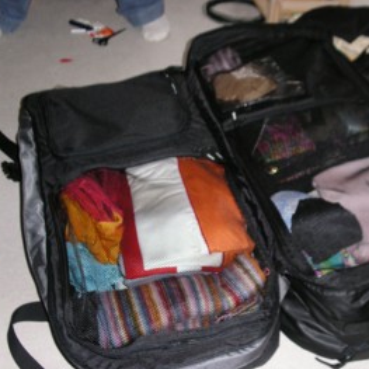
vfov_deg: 36.8
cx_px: 230
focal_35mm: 46
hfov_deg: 36.6
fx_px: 555
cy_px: 188
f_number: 2.8
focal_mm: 7.8
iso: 200
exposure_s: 1/45
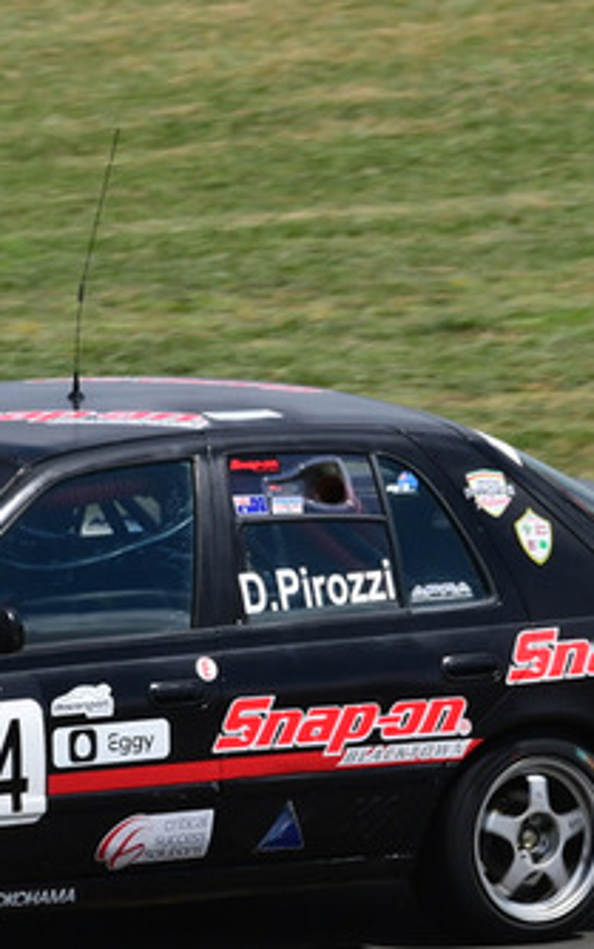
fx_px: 32245
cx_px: 168
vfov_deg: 1.7
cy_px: 301
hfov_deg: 1.1
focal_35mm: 1246
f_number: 10
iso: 250
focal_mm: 340
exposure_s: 1/640
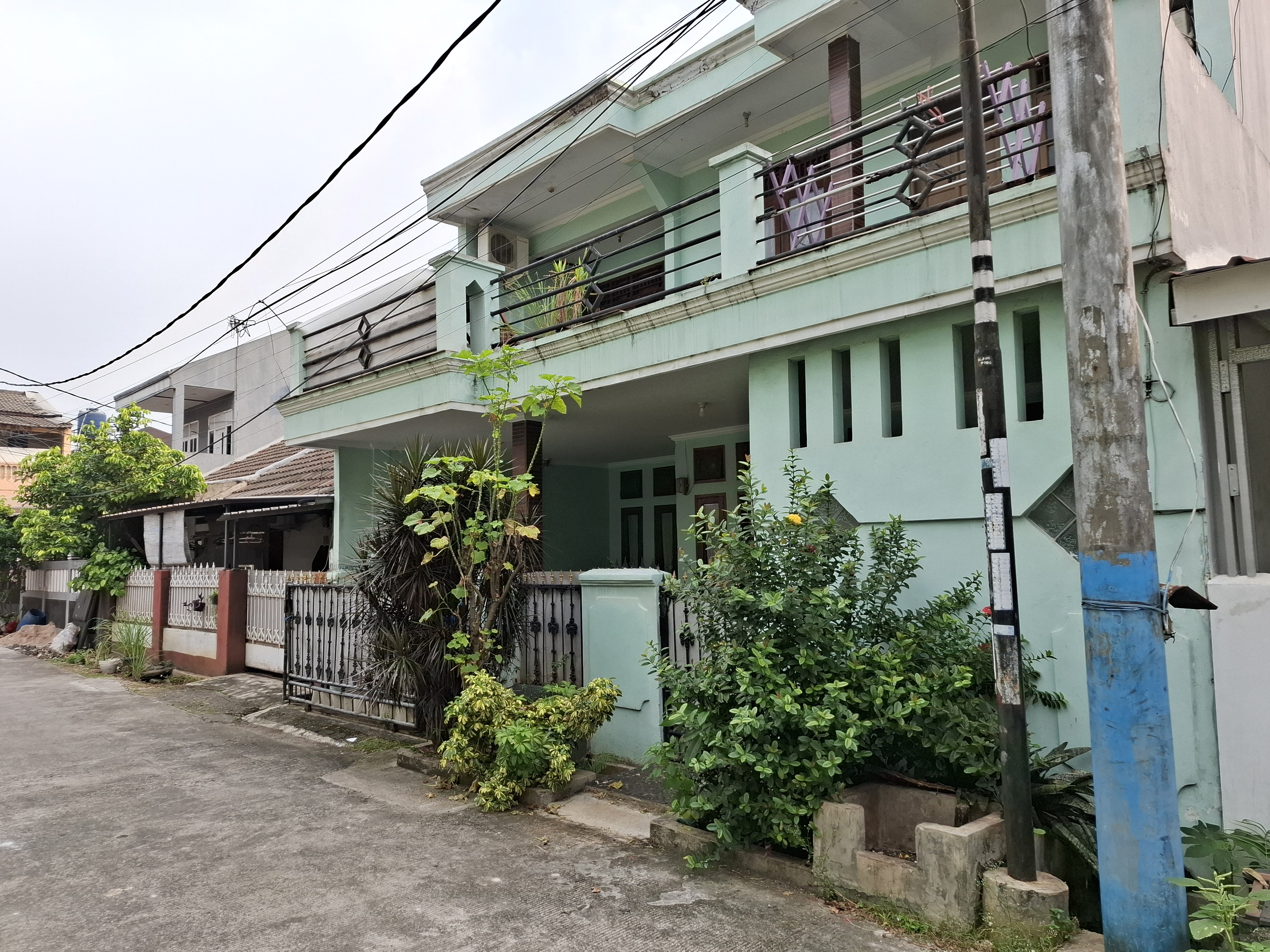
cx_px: 635
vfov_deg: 58.9
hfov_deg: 73.9
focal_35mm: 23
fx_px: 844
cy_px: 476
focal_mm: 5.54
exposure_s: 1/848
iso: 50
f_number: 1.8
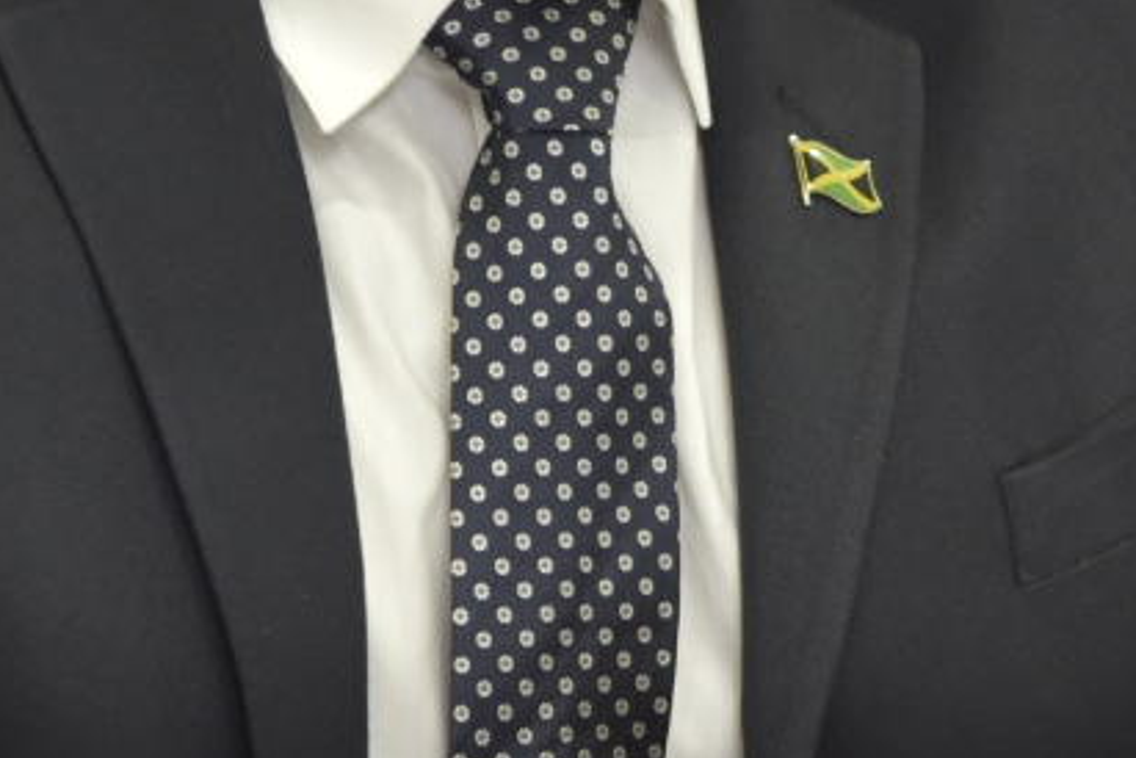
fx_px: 14925
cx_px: 837
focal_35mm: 473
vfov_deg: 2.9
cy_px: 97
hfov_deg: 4.4
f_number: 4
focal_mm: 120
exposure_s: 1/80
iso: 1600
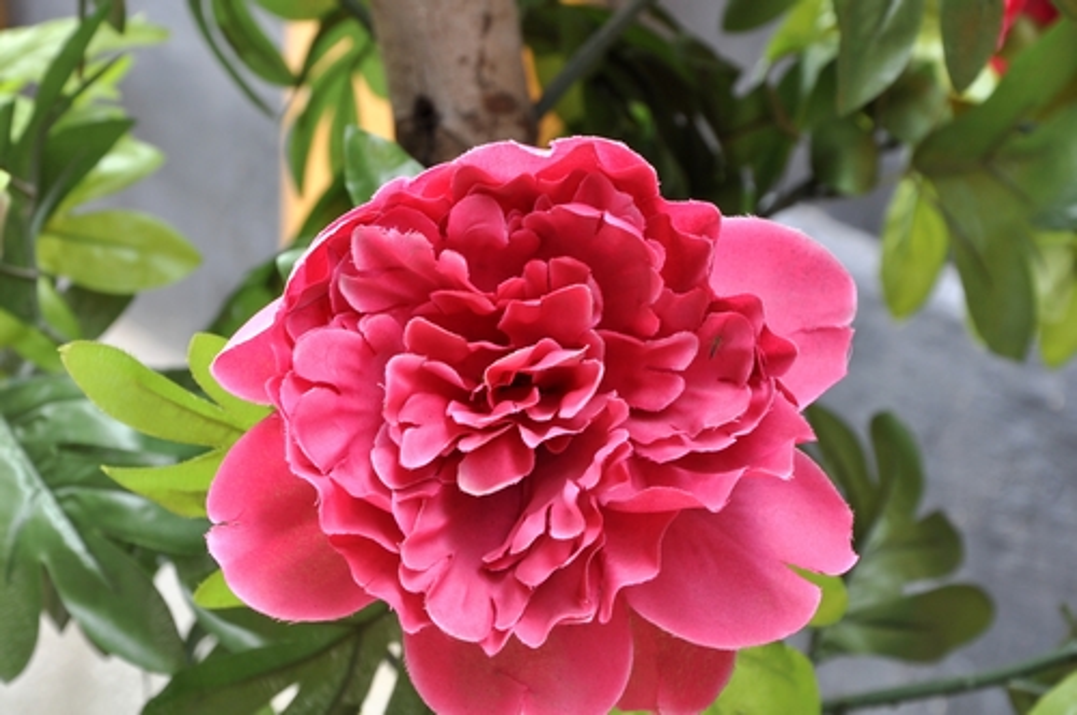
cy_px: 358
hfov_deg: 13.1
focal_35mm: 158
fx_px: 4706
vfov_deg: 8.7
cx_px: 538
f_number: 10
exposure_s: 1/8
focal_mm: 105
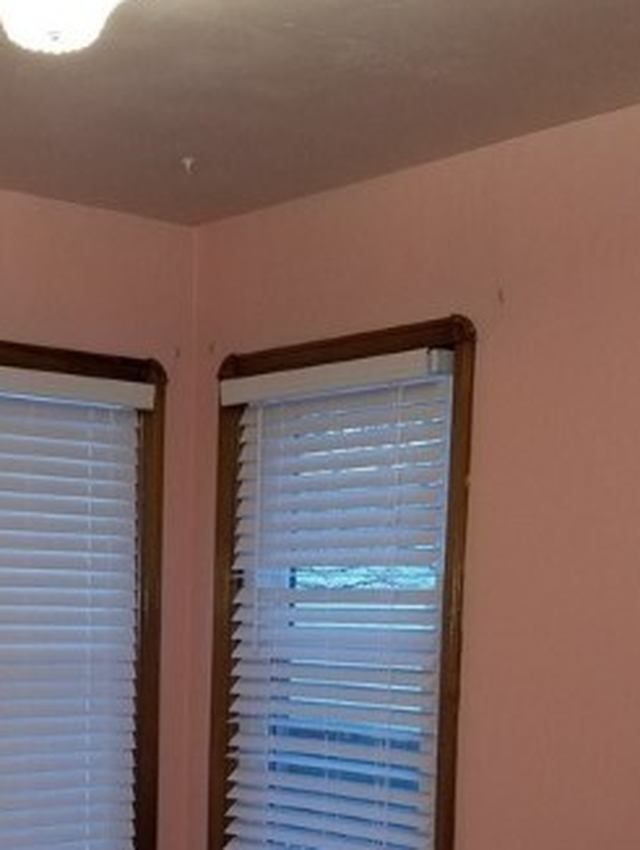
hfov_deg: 23.7
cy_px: 694
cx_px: 117
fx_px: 1501
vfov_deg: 30.8
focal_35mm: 61
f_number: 1.7
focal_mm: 4.3
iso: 125
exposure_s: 1/16
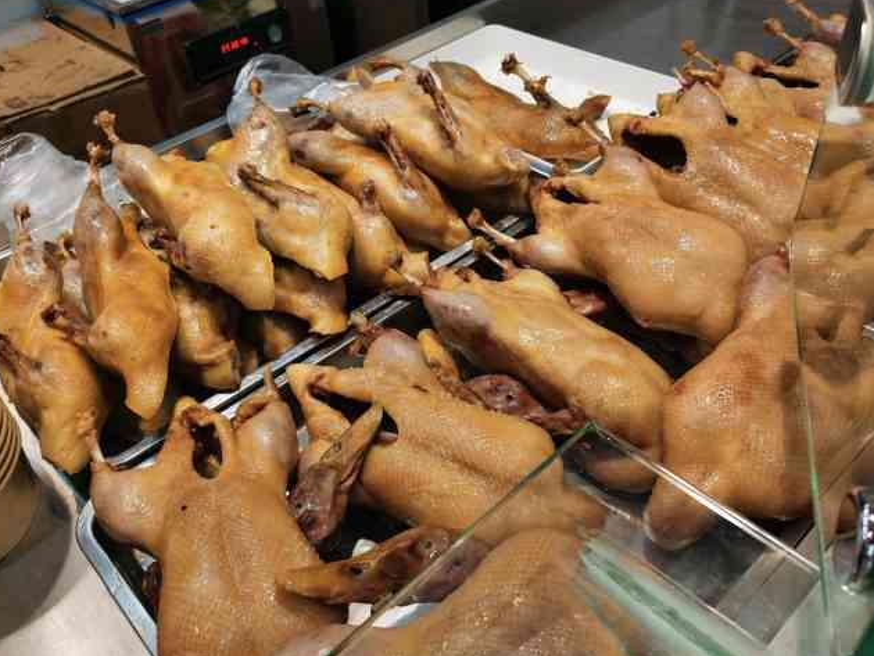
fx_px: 758
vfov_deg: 46.8
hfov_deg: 59.9
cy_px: 327
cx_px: 405
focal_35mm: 30
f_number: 1.6
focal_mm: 5.56
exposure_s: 1/100
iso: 50
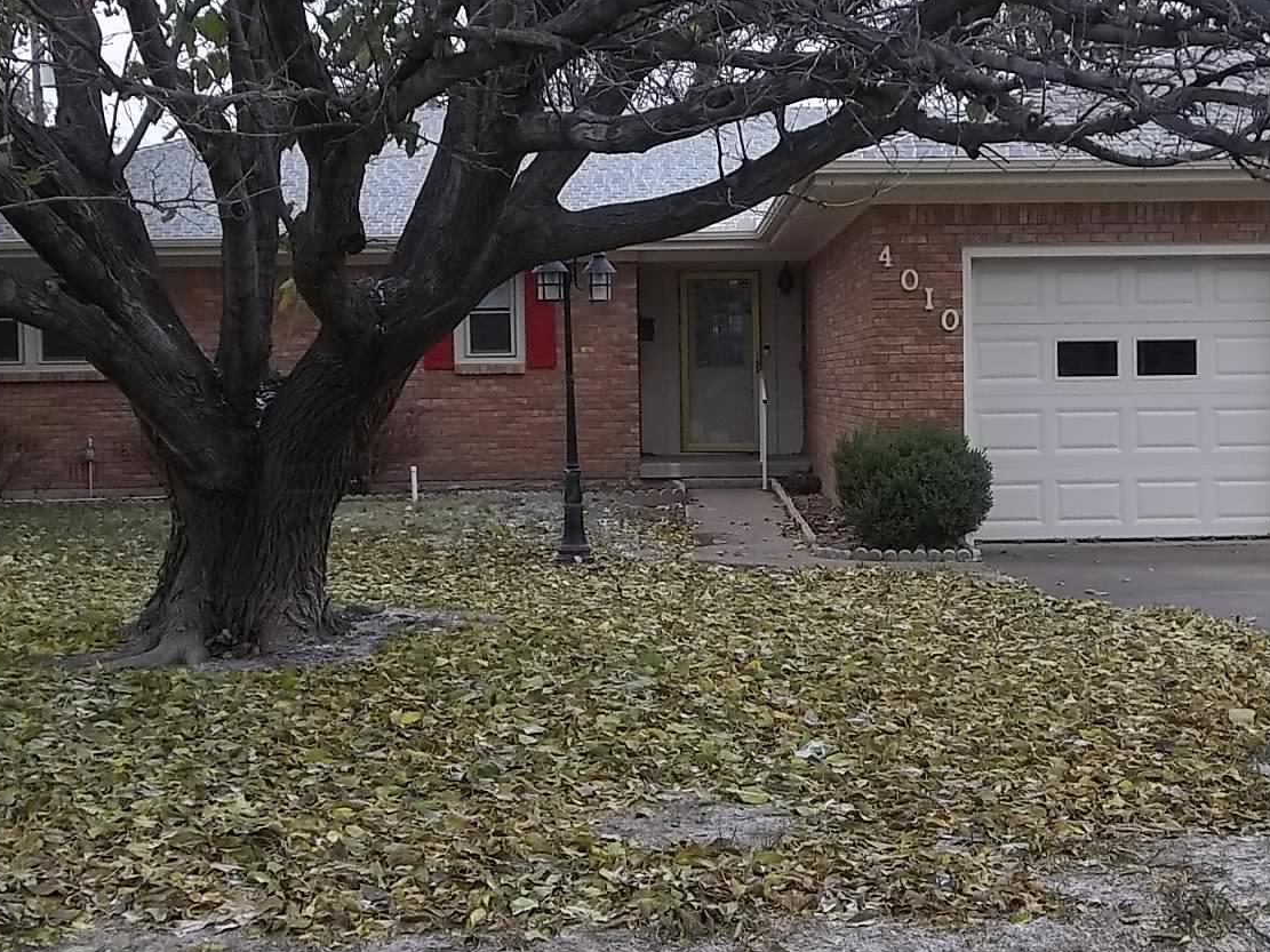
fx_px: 2164
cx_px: 826
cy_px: 489
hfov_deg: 32.5
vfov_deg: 24.8
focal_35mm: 59
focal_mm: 5.7
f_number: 3.7
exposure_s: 1/125
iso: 80
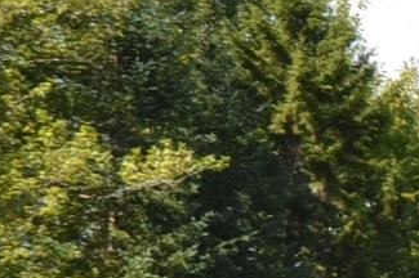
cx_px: 710
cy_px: 297
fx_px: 2477
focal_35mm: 213
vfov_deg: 6.4
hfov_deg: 9.3
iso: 100
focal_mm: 20
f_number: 5.6
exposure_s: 1/200
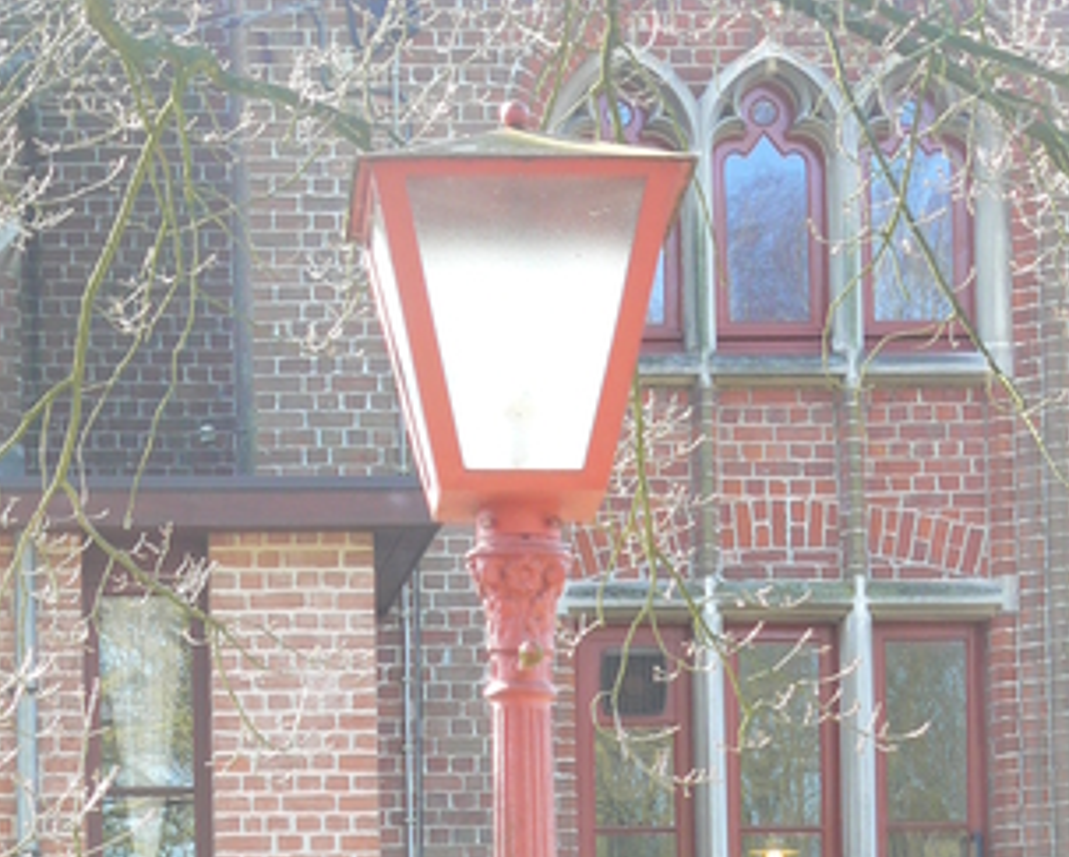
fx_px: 5320
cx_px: 466
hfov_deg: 11.5
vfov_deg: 9.1
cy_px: 1033
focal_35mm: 168
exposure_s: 1/80
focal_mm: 14.5
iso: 80
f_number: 3.2
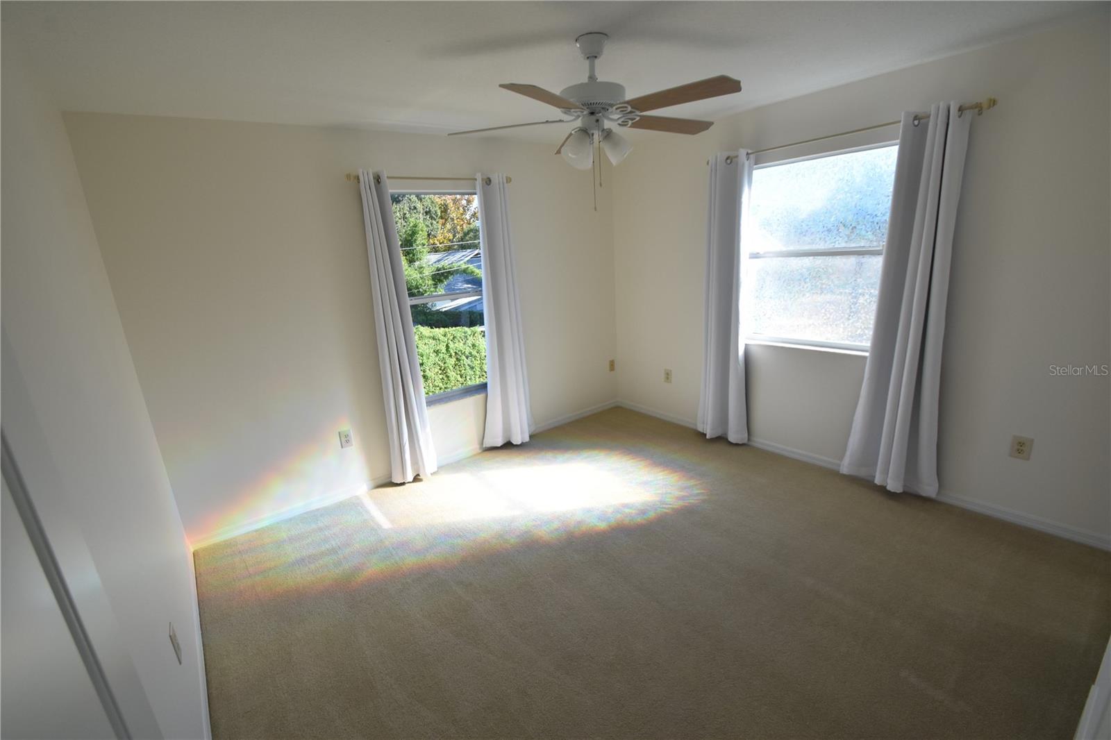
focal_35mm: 15
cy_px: 370
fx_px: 463
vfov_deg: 77.3
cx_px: 556
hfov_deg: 100.4
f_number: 8
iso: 560
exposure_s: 1/500
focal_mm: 10
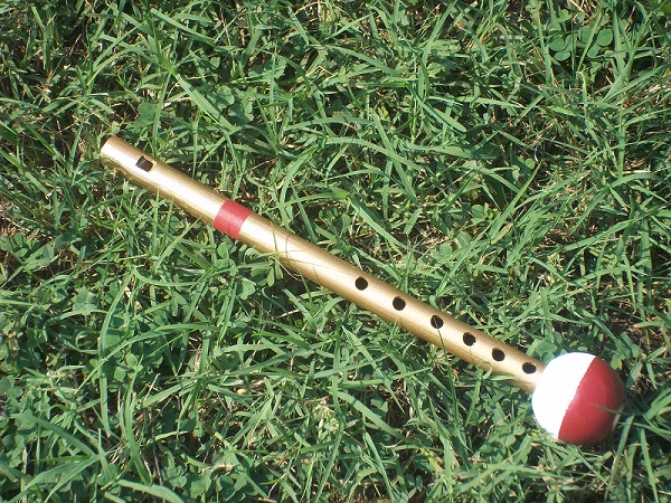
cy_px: 252
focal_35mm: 108
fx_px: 2093
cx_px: 336
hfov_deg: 18.2
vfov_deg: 13.7
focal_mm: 19.5
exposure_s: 1/250
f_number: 5.6
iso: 80
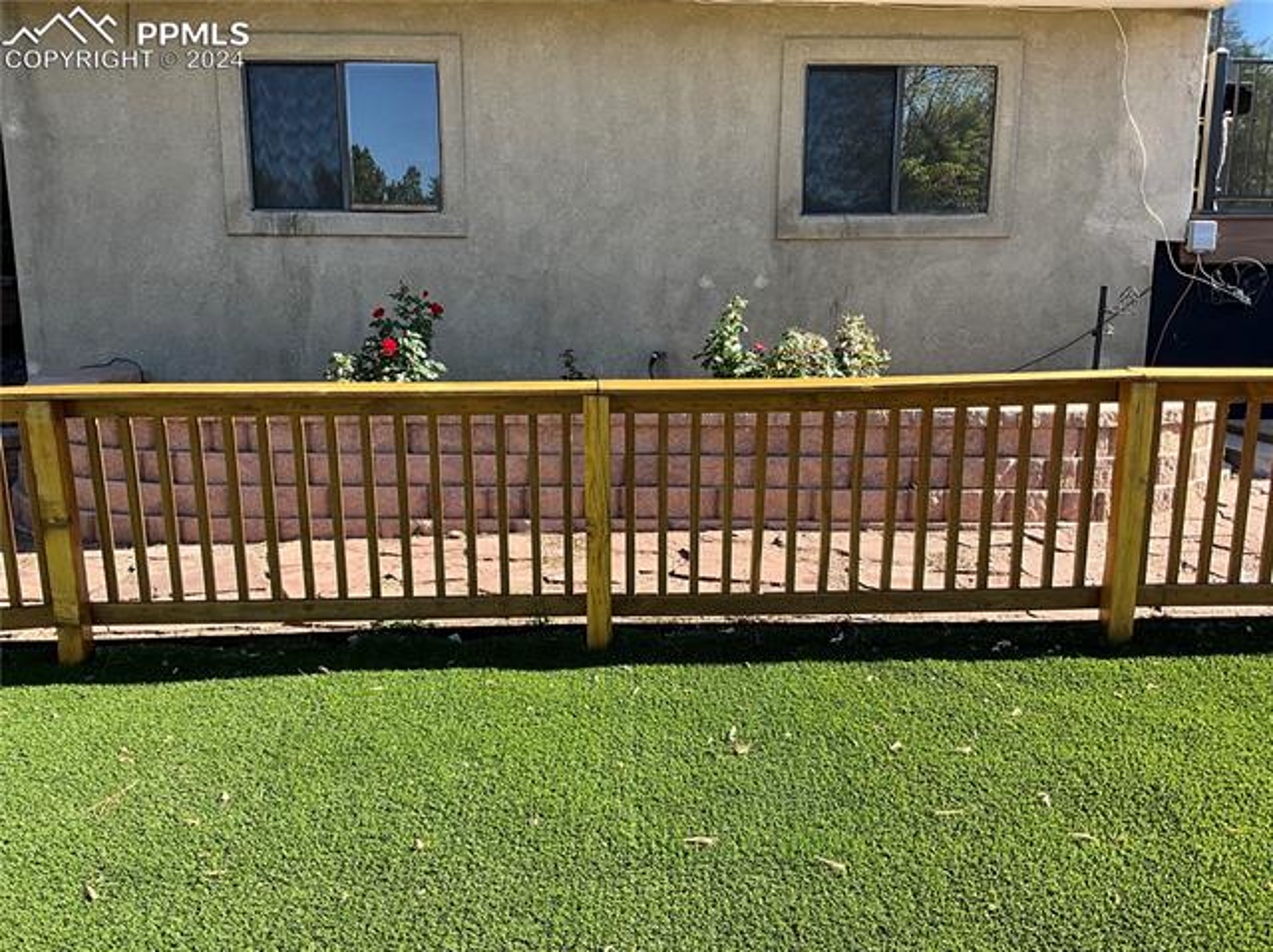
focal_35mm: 29
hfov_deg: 61.7
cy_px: 476
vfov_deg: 48.2
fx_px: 1066
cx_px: 636
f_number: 1.8
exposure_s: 1/428
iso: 25
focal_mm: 3
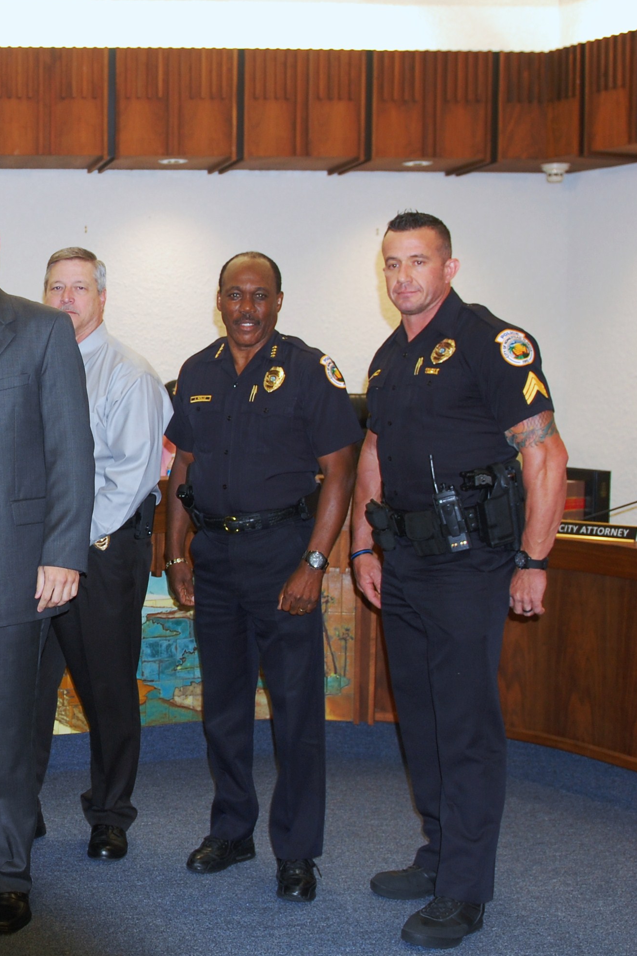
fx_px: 1639
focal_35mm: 62
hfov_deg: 20.8
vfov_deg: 32.5
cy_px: 481
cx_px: -87
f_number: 3.5
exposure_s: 1/60
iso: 400
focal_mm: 27
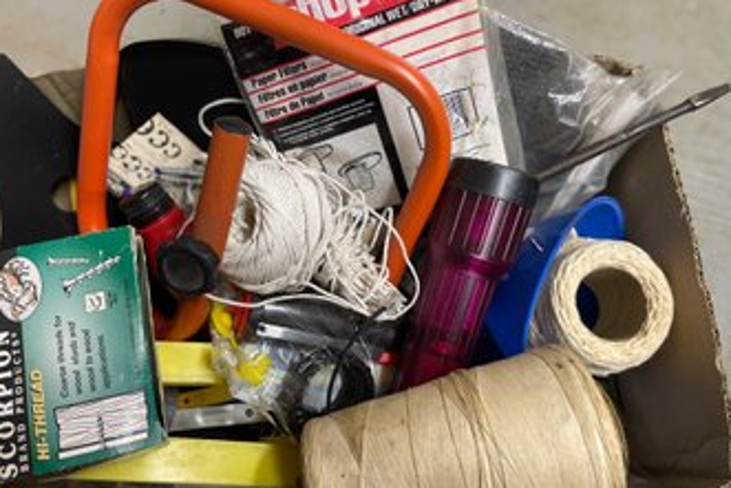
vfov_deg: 46.4
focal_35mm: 28
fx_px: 569
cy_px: 246
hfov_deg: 65.4
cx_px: 354
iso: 200
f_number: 1.6
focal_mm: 4.2
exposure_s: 1/60
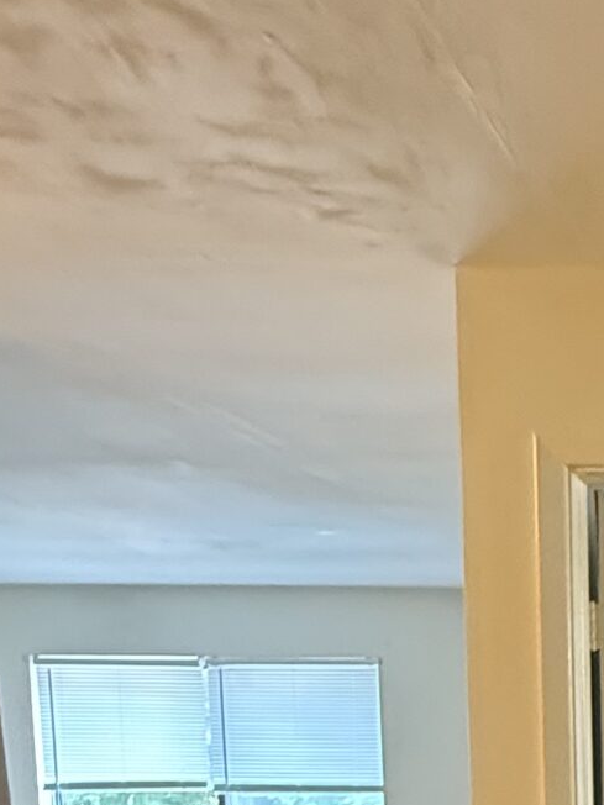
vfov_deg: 30.3
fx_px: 1280
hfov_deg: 22.1
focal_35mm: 55
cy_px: 942
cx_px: 902
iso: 800
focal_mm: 2.22
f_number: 2.2
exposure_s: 1/60
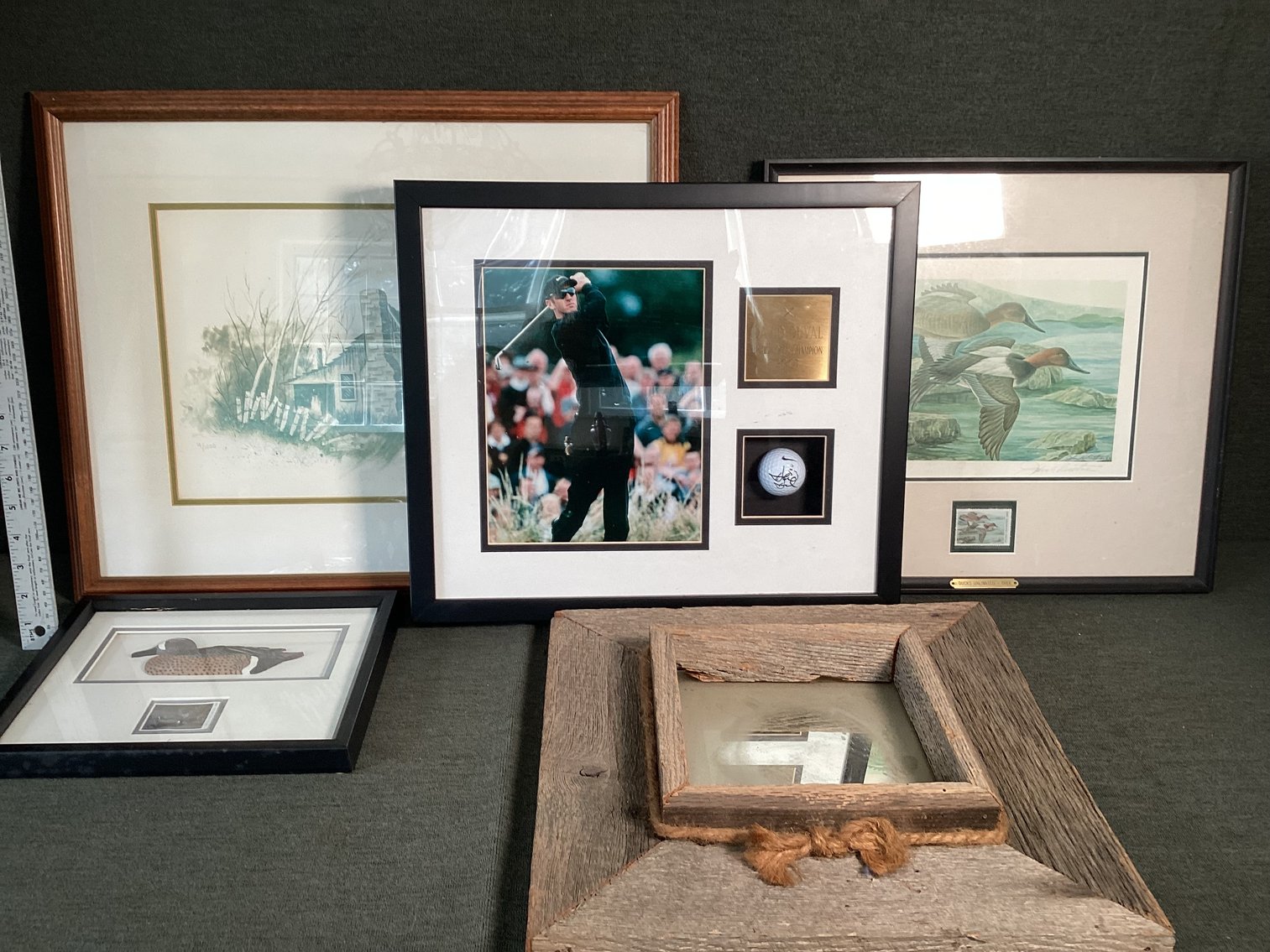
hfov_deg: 58.3
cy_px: 476
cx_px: 635
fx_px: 1137
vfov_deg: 45.4
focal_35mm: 31
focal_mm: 3.3
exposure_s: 1/100
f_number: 2.4
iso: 64
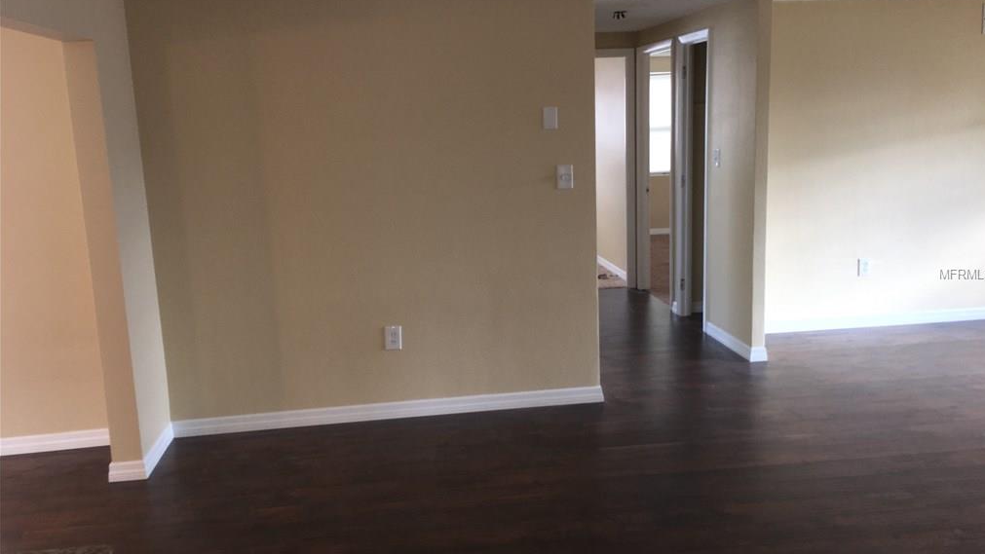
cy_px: 274
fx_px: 836
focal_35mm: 32
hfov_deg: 61.0
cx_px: 498
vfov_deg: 36.7
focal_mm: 4.15
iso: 25
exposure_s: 1/40
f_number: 2.2
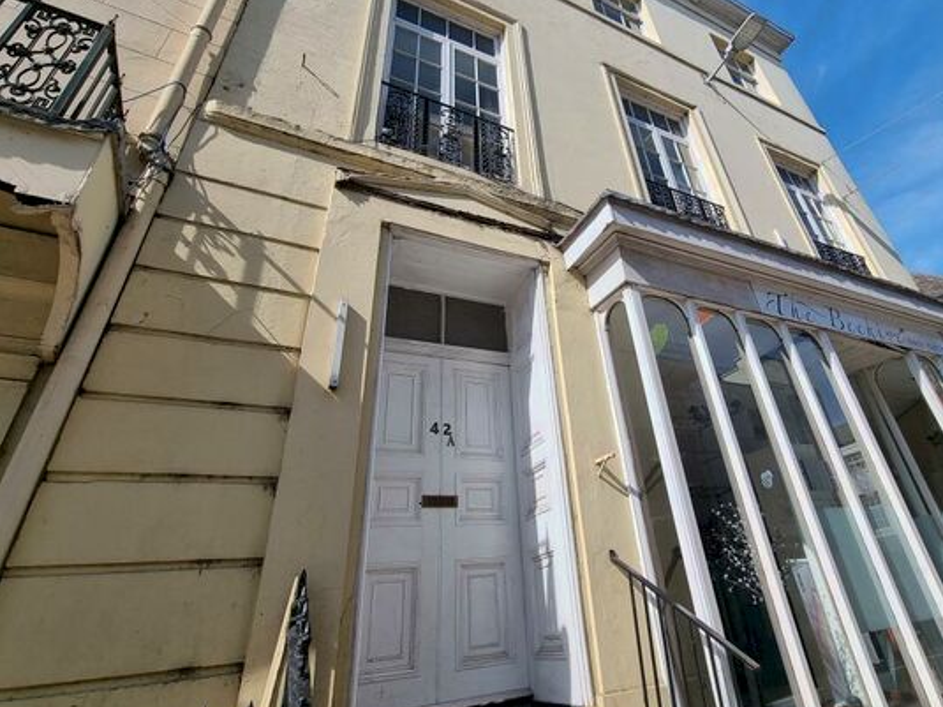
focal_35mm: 17
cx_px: 531
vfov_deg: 74.0
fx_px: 463
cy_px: 287
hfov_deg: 90.6
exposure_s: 1/1984
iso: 50
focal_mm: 2.2
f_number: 2.2
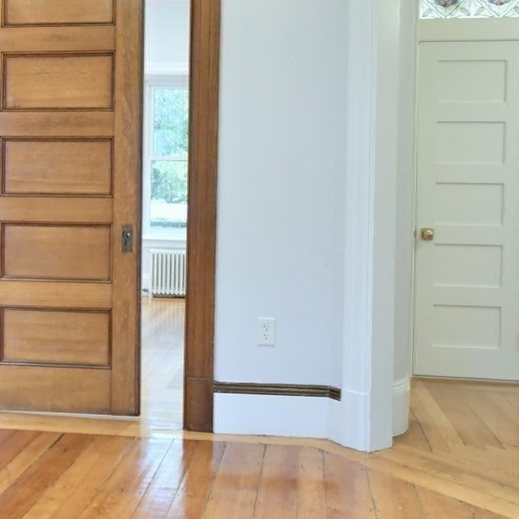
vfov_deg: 35.3
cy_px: 223
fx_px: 814
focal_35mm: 48
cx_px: 158
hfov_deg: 34.9
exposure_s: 1/15
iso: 1100
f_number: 4.5
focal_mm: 10
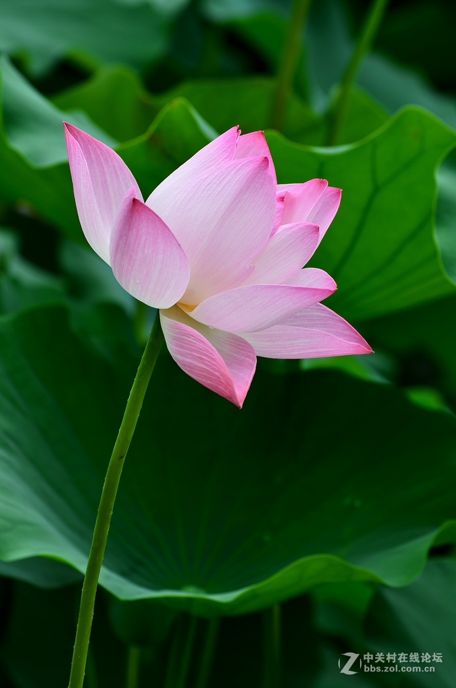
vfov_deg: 7.6
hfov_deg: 5.1
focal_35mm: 270
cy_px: 344
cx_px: 228
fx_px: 5153
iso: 100
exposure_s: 1/200
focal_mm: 180
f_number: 8
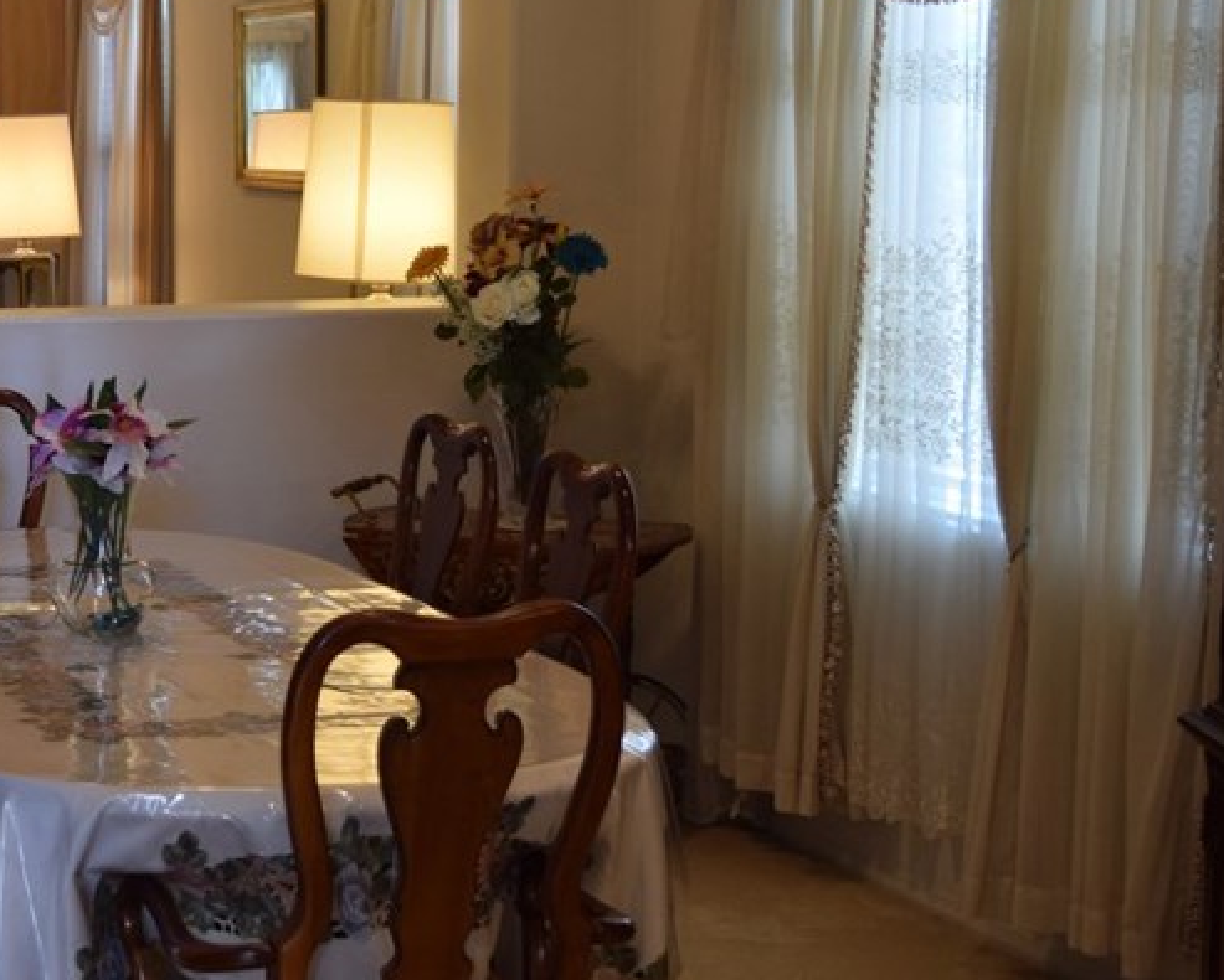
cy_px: 378
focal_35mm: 76
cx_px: 25
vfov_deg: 20.2
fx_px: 2755
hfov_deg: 24.0
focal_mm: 26
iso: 400
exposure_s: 1/60
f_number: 4
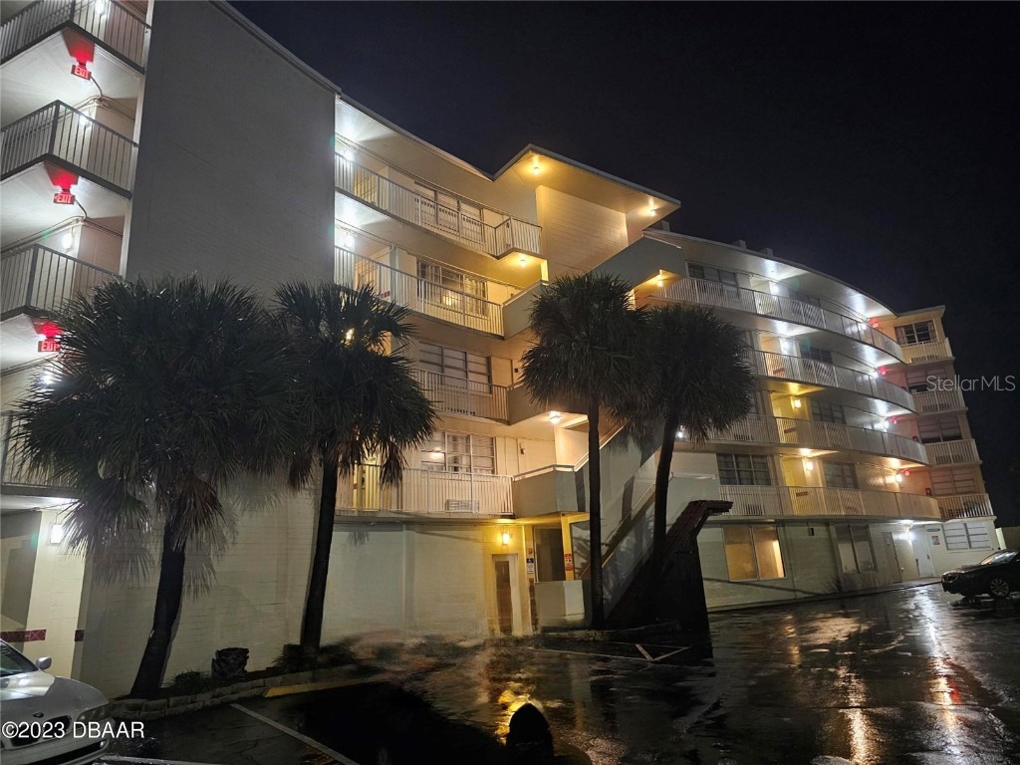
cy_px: 382
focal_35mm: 23
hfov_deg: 73.9
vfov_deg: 58.9
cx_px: 510
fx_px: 678
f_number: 1.7
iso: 800
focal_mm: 6.3
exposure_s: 1/24
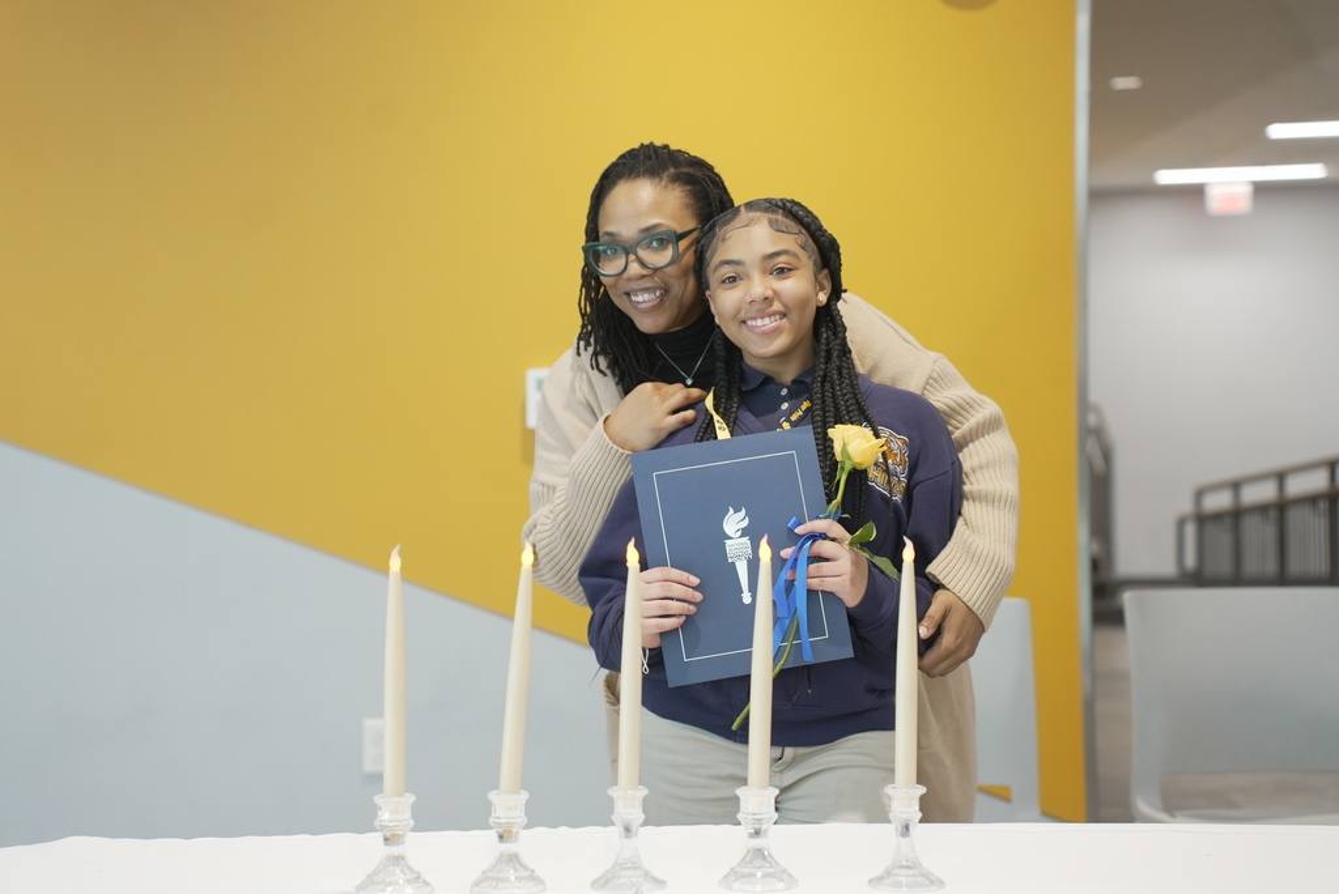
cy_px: 447
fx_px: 2791
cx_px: 670
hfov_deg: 27.0
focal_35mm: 75
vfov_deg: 18.2
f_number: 3.5
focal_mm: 75
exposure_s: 1/200
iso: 2500
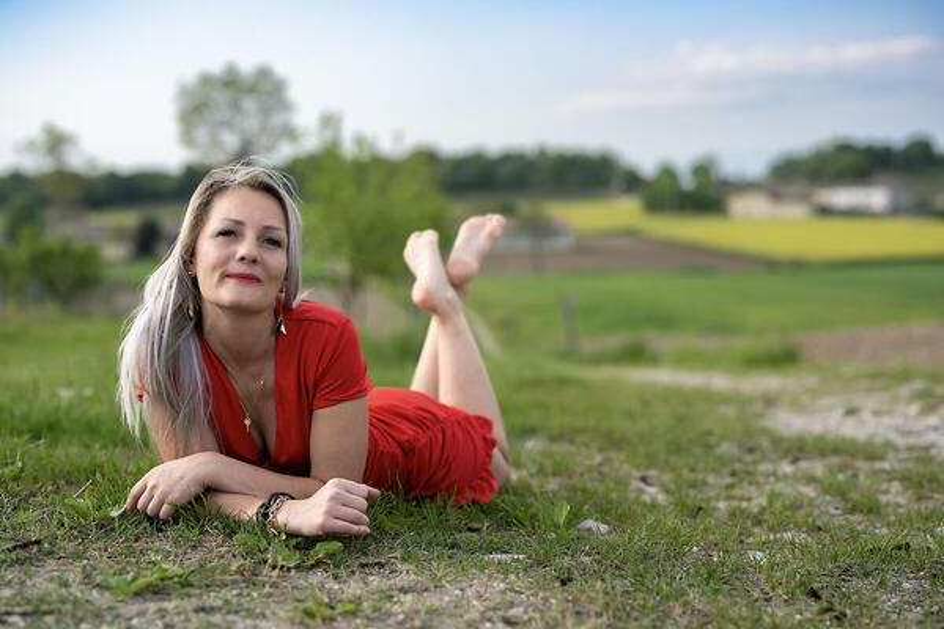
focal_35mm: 50
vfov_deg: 27.0
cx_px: 472
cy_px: 314
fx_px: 1311
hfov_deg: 39.6
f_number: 2.2
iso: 64
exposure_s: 1/1000
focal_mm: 50
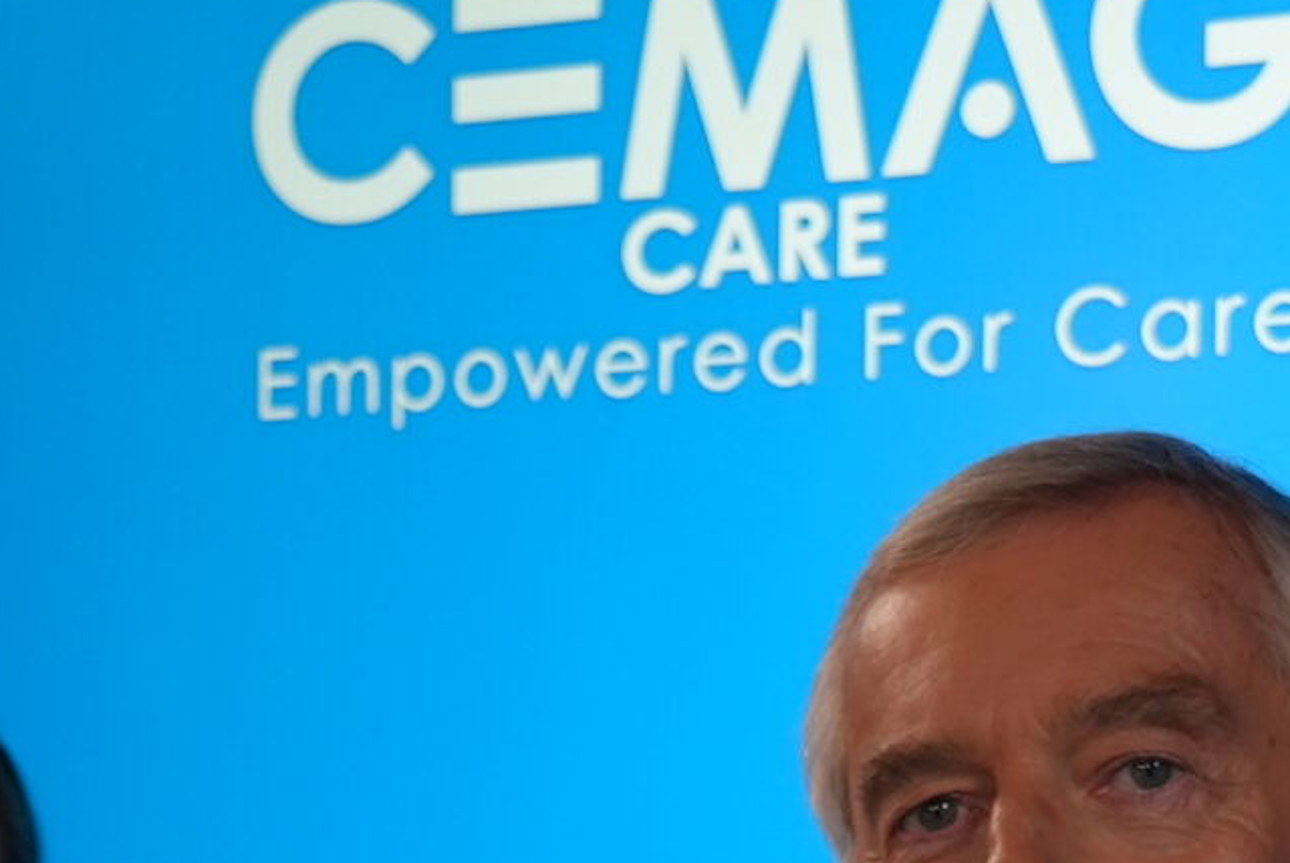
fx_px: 4878
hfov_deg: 15.0
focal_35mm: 136
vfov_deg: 9.8
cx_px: 389
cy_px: 1339
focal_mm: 34
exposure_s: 1/160
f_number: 4
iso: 640
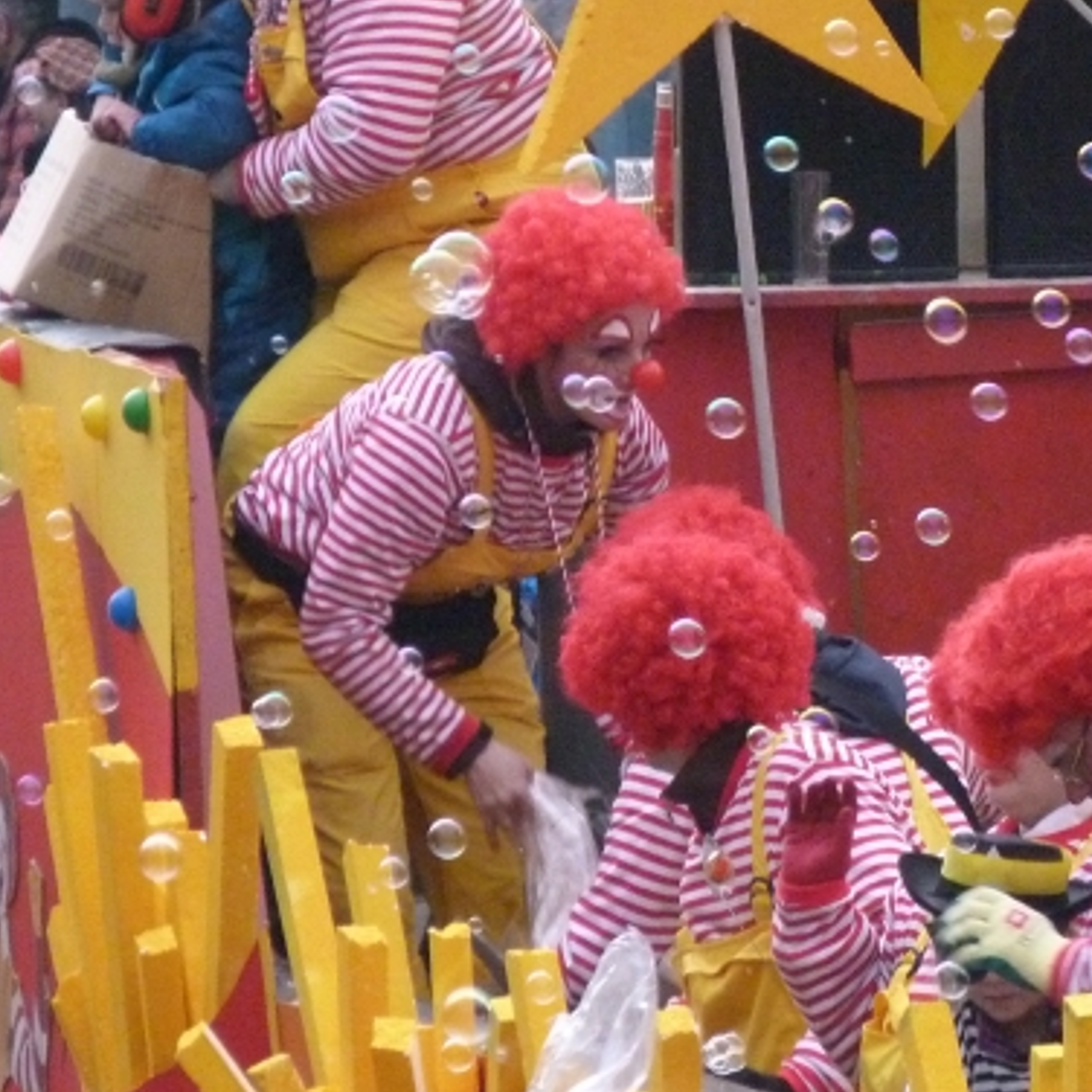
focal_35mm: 796
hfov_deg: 2.2
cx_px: 1124
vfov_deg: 2.2
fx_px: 28410
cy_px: 382
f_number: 4.2
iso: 800
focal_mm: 67.7
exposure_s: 1/200
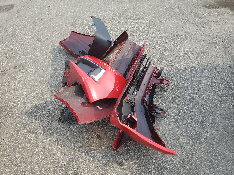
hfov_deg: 67.3
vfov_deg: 53.1
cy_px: 88
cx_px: 117
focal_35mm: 26
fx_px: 176
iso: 50
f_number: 1.5
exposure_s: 1/909
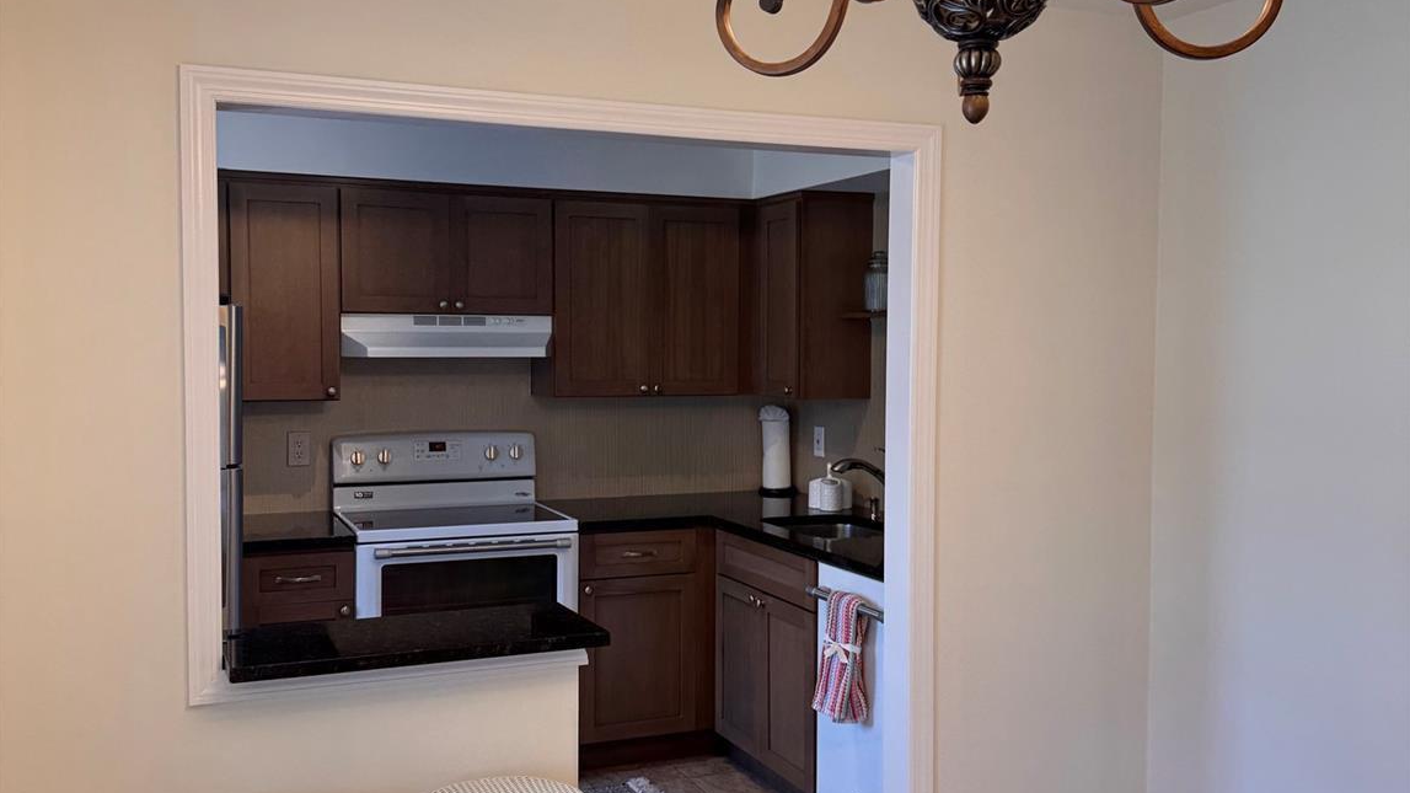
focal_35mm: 35
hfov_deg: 56.6
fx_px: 1308
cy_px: 386
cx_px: 704
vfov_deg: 33.7
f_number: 1.78
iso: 80
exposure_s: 1/120
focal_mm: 6.76
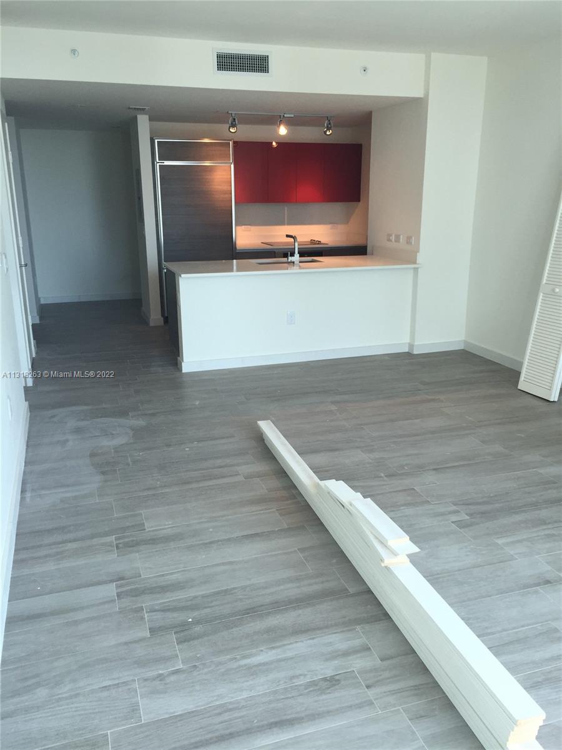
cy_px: 375
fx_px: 628
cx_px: 281
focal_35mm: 29
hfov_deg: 48.2
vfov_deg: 61.7
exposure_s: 1/60
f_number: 2.2
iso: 40
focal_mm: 4.15
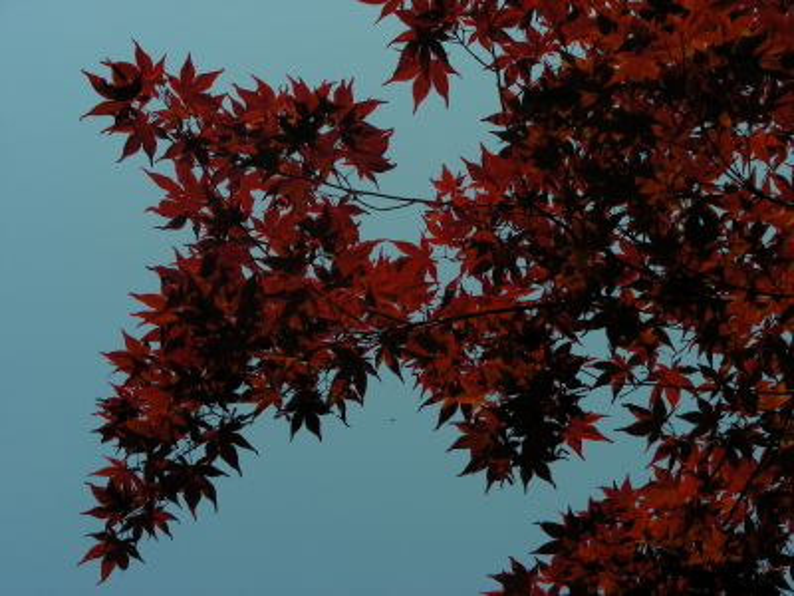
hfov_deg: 24.7
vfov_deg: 18.7
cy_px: 298
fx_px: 1812
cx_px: 397
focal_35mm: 79
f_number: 4
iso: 50
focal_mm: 13.2
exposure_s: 1/462
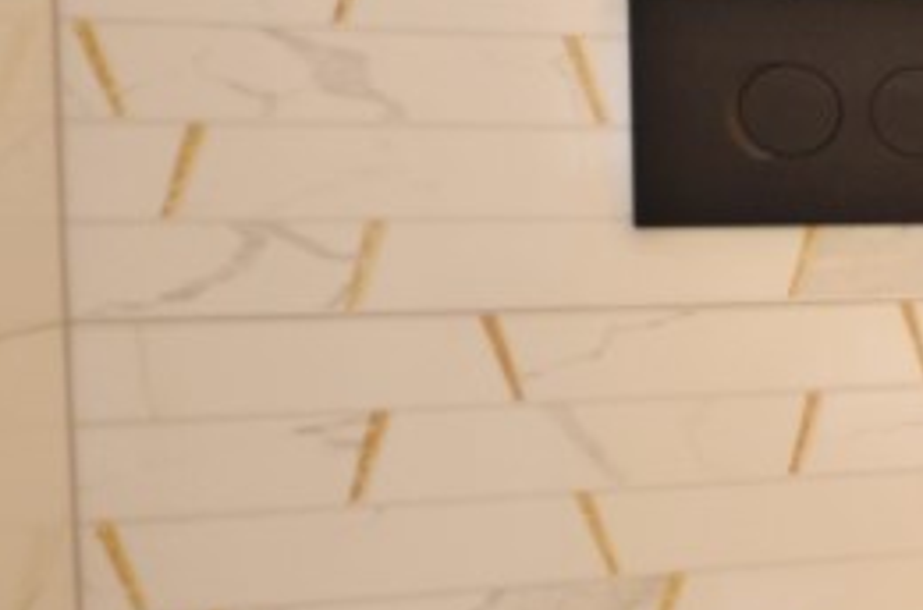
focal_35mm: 67
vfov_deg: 20.1
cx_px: 1768
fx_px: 1714
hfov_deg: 19.6
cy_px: 202
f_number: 4
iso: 280
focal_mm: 10
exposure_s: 1/60
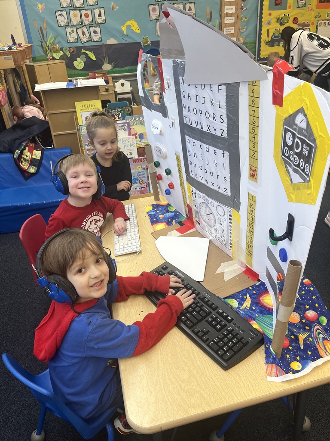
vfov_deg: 67.3
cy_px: 220
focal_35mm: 26
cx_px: 165
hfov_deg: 53.1
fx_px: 330
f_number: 1.6
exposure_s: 1/120
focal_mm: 5.1
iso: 125
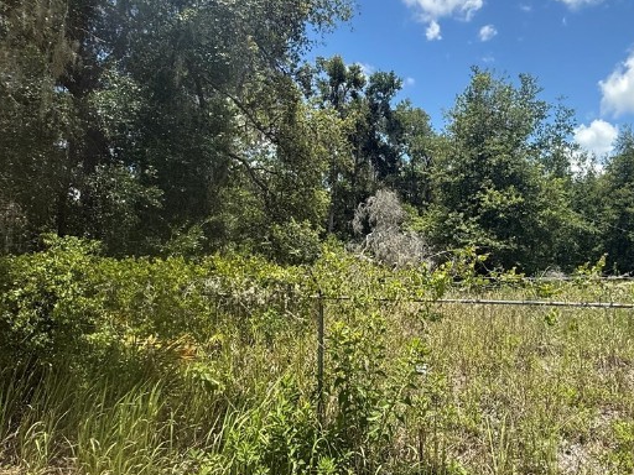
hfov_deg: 62.8
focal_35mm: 28
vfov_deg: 49.7
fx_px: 513
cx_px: 386
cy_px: 230
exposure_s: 1/1259
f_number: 2.2
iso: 64
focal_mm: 2.22
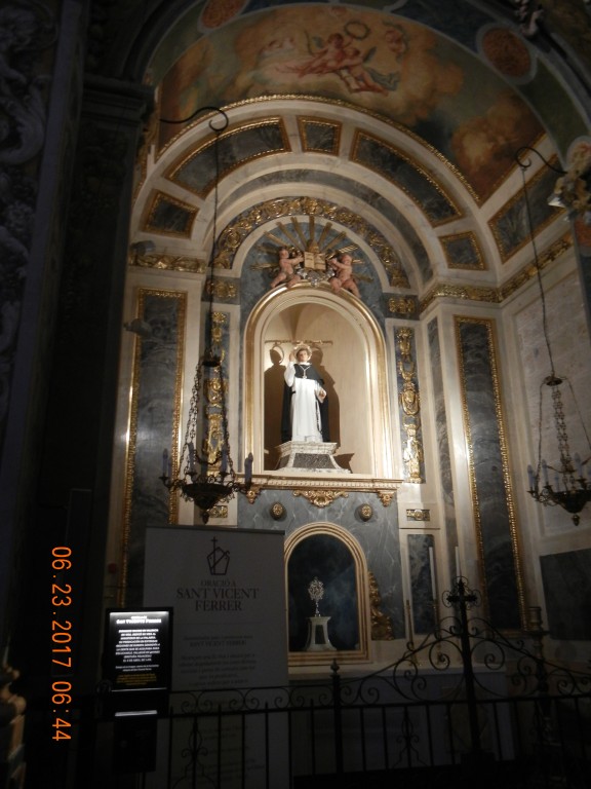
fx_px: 683
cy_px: 394
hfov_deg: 46.8
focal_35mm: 30
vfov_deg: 60.0
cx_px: 296
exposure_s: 1/14
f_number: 3.5
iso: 400
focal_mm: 5.4
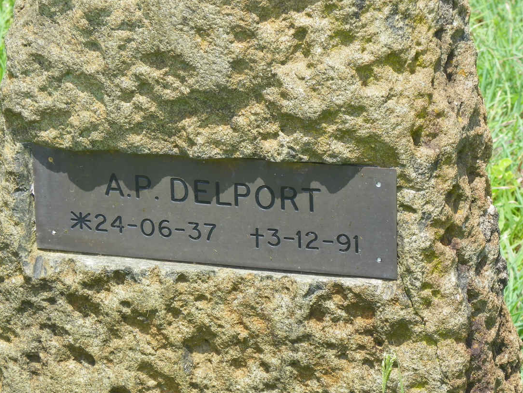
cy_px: 194
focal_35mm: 173
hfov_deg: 11.4
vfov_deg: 8.6
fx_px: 2614
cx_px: 235
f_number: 4.5
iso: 64
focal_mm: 28
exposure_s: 1/200
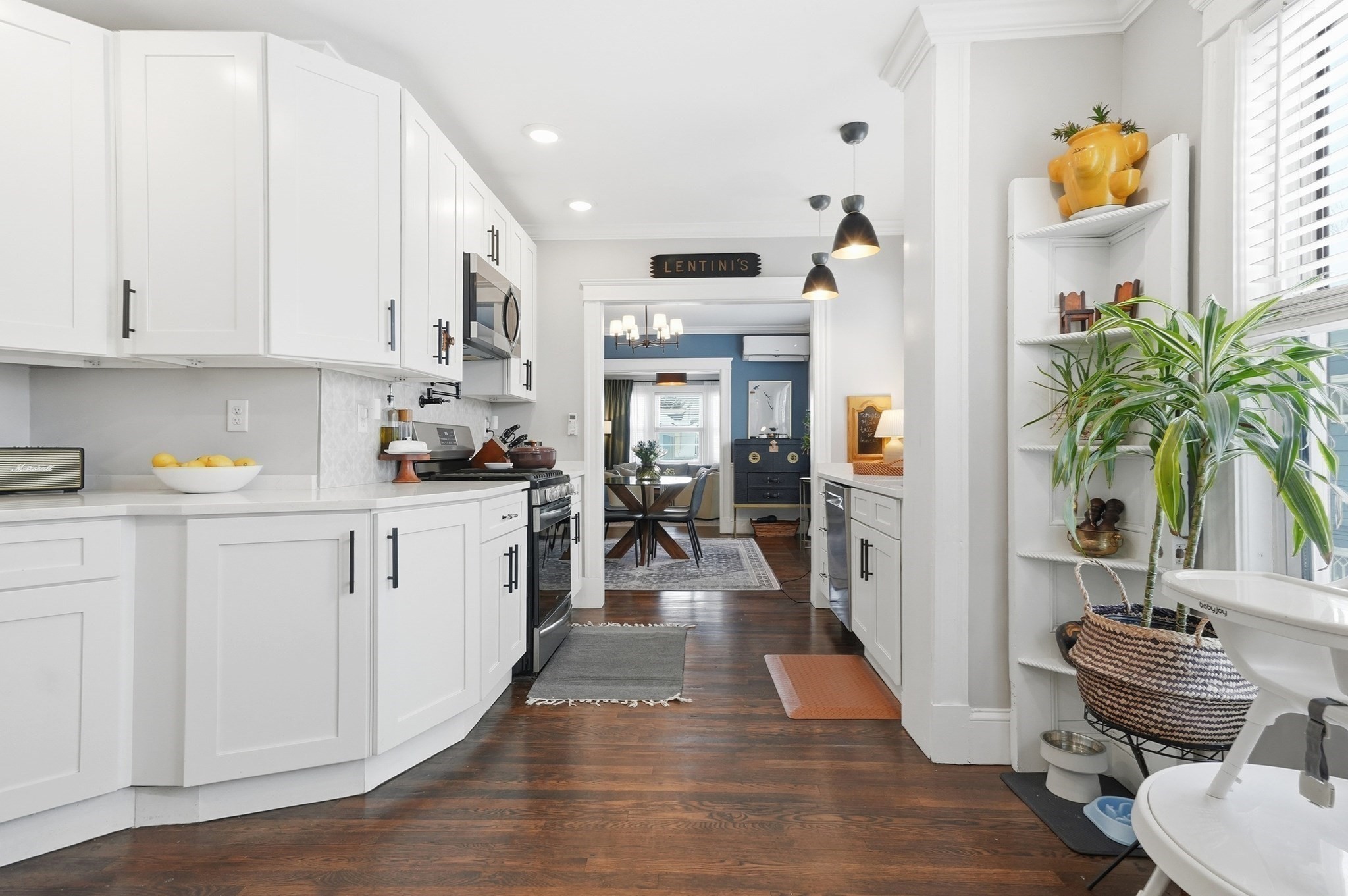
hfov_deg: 95.0
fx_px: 617
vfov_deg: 71.9
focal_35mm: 16
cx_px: 674
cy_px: 448
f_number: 7.1
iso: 800
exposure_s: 1/800
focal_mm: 11
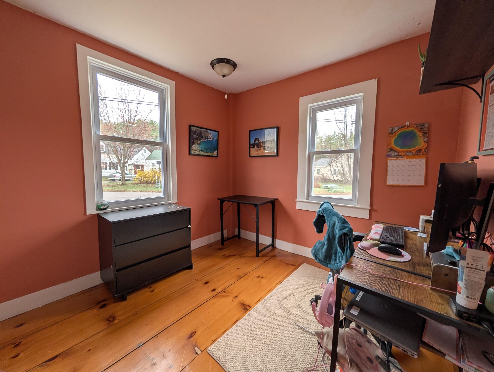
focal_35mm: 12
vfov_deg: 94.6
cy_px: 186
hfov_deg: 110.5
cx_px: 247
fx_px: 171
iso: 42
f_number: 1.7
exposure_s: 1/84.3
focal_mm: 2.02
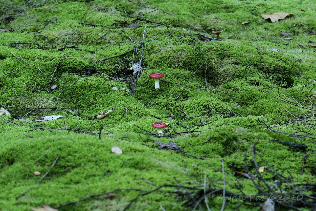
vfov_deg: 6.5
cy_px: 106
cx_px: 158
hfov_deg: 9.8
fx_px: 1843
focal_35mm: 210
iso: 400
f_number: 5.6
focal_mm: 140
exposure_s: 1/30
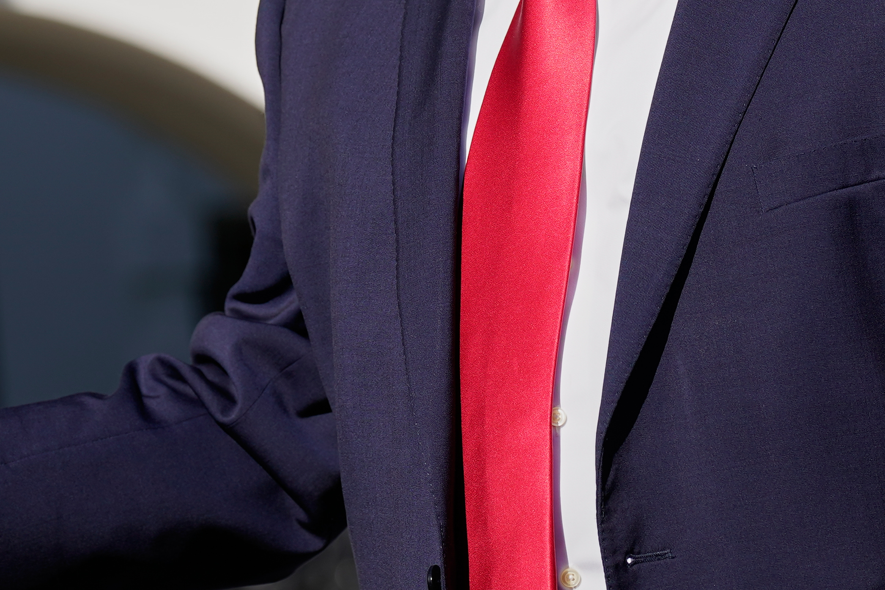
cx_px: 480
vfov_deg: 4.9
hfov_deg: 7.3
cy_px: 93
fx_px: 6907
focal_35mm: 281
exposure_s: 1/1250
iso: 100
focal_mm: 98
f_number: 4
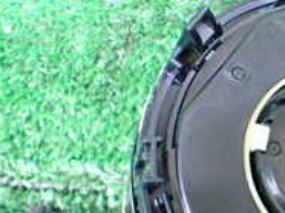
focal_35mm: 97
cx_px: 357
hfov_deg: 19.0
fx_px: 798
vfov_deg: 15.1
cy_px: 162
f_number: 2.3
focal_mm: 5.4
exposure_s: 1/30
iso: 800
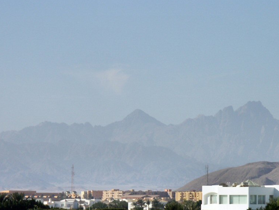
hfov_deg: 5.6
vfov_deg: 4.2
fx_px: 2829
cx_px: 190
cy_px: 176
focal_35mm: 351
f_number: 7.1
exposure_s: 1/500
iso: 64
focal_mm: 50.8
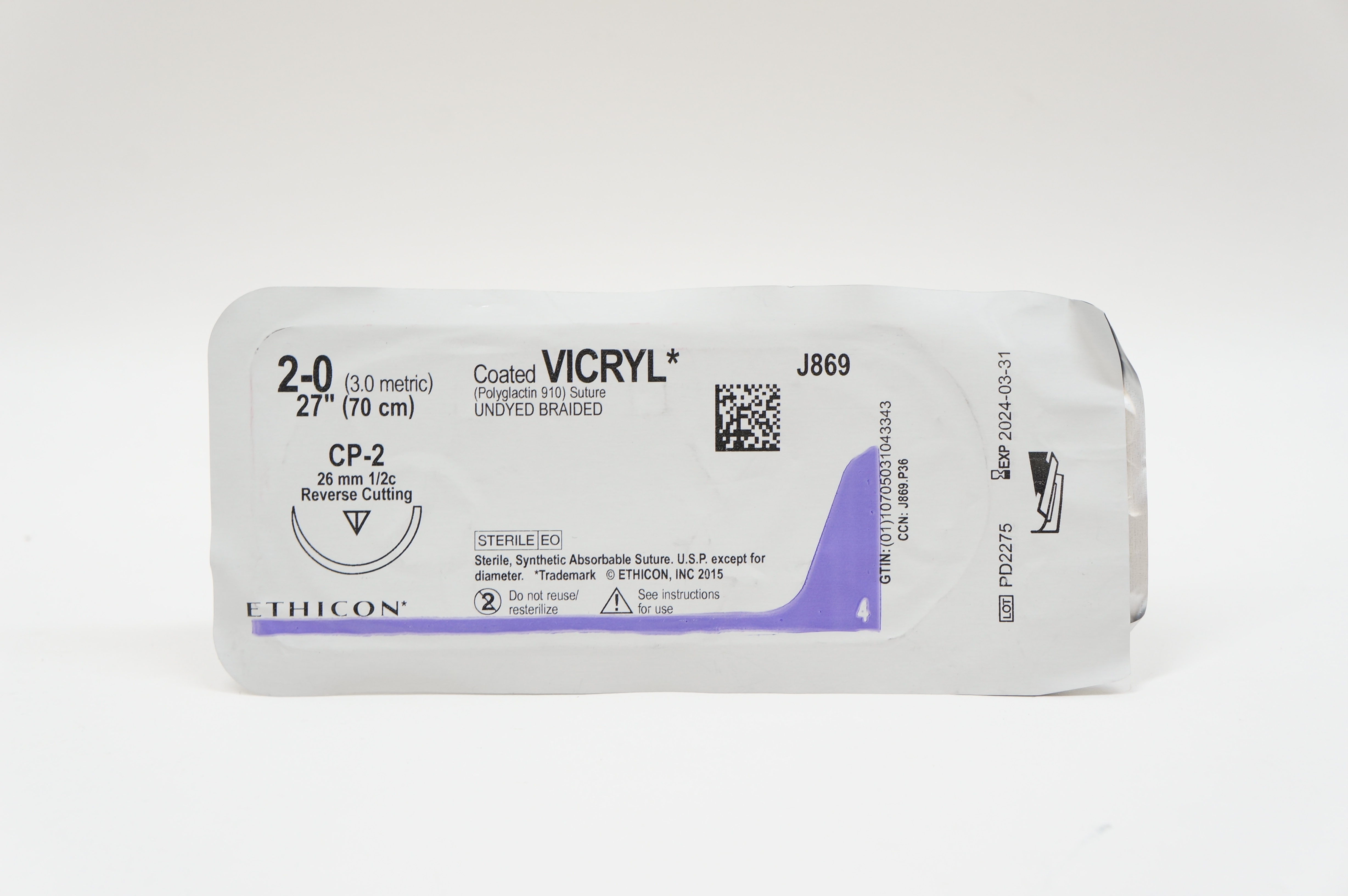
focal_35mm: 54
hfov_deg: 36.9
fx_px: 2020
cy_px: 448
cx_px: 674
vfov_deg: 25.0
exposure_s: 1/40
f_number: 7.1
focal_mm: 36
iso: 400
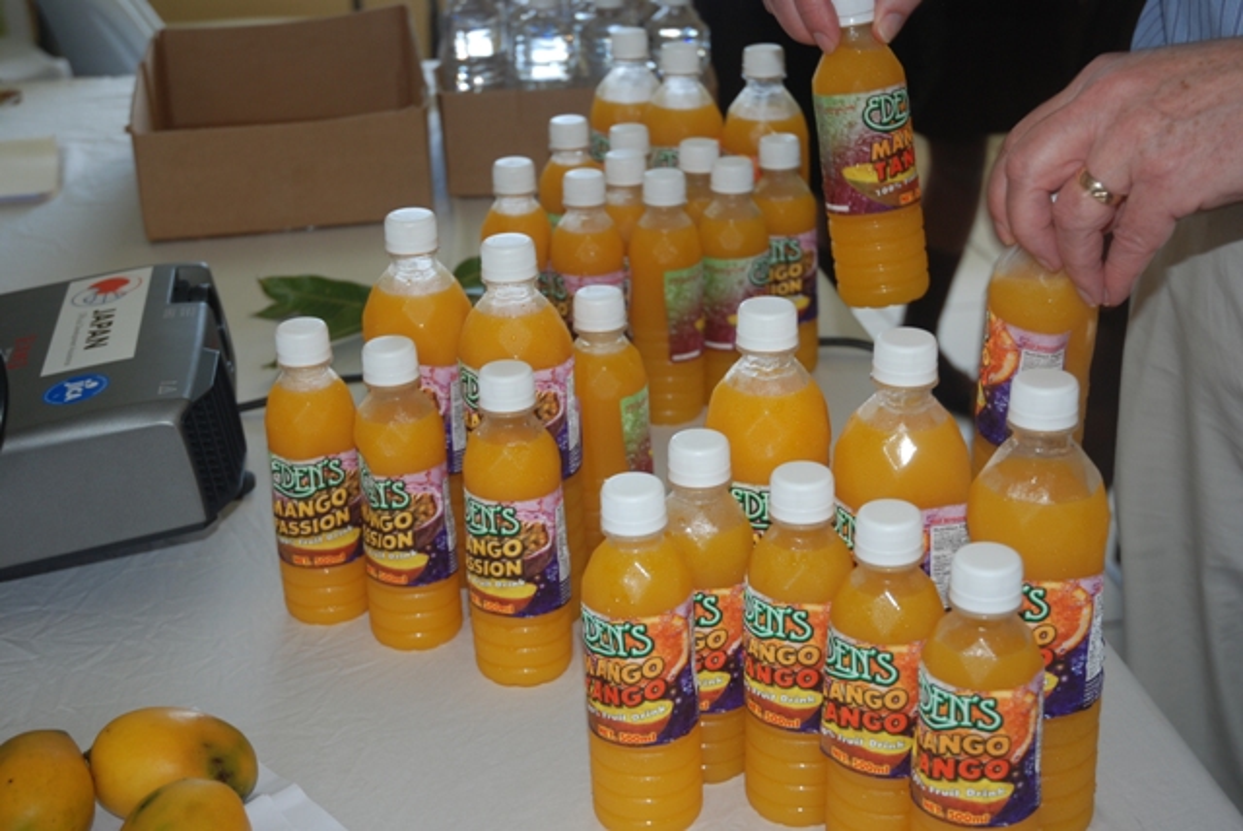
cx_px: 622
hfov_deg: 35.0
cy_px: 416
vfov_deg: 23.8
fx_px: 1970
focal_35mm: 57
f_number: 4.2
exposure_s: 1/60
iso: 200
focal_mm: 38
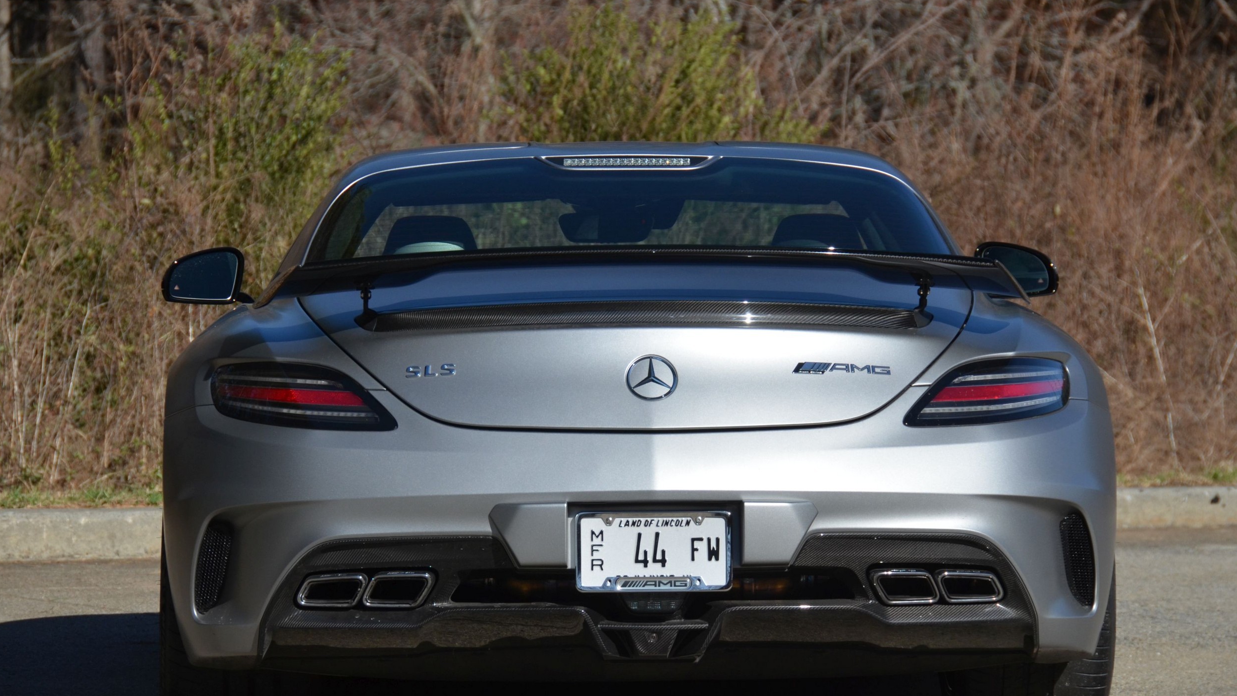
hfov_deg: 11.4
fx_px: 6199
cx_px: 616
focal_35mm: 189
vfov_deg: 6.4
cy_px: 391
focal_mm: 120
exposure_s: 1/2000
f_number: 8
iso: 400
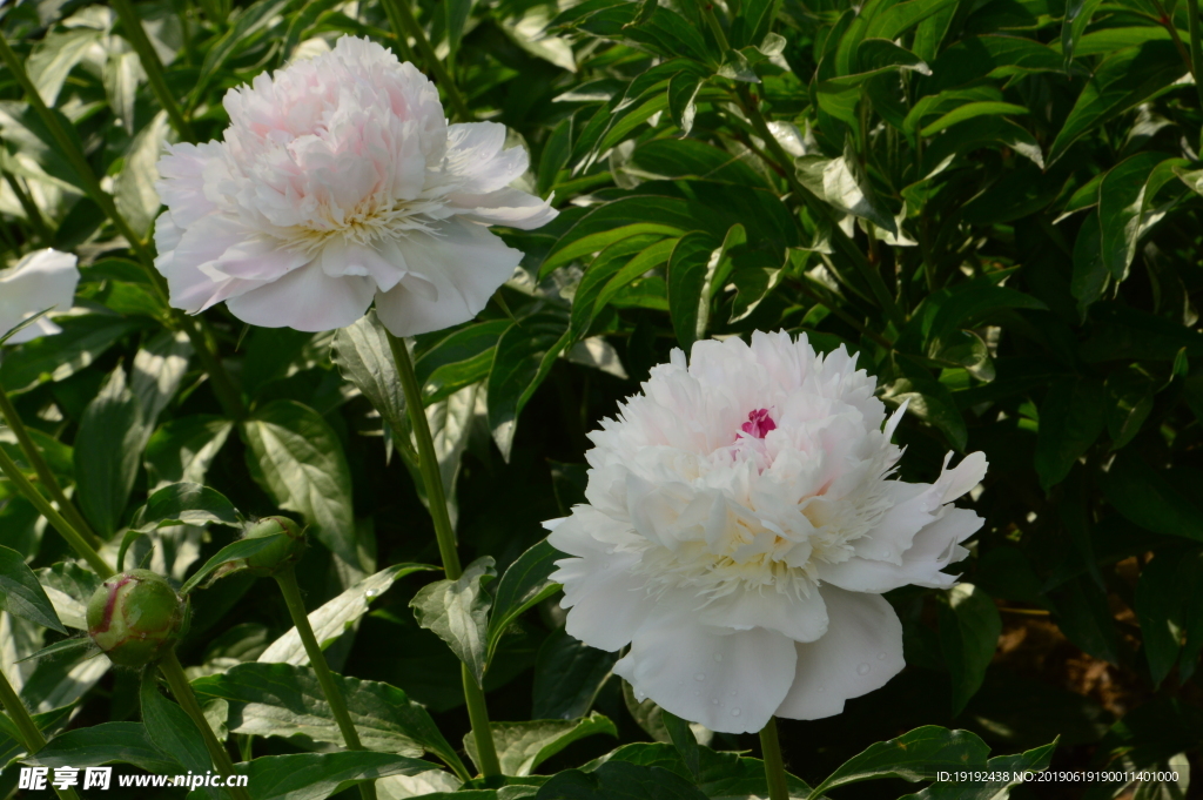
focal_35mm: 240
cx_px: 602
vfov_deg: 5.7
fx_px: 8013
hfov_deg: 8.6
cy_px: 400
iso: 200
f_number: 25
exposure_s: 1/40
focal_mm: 160
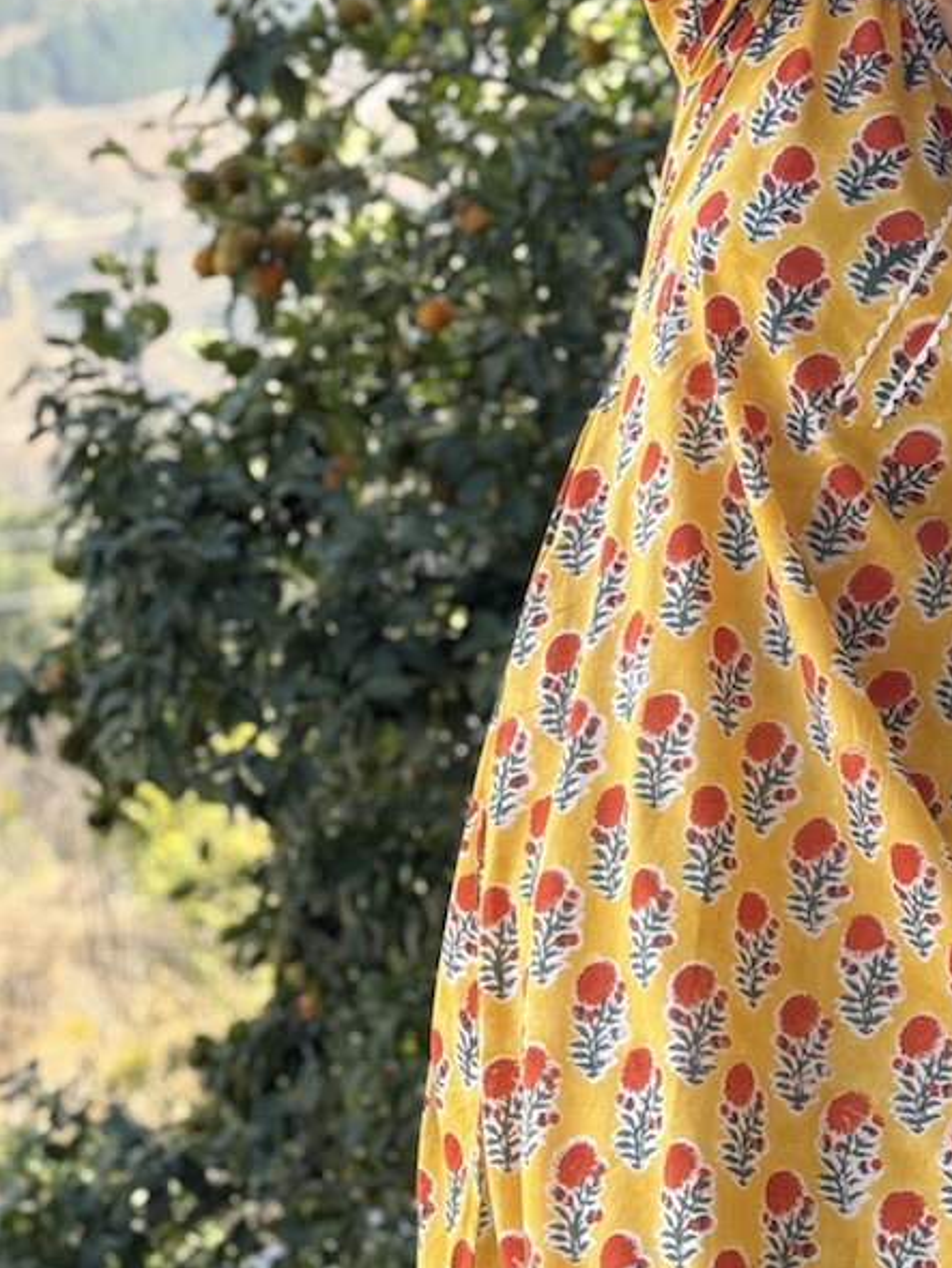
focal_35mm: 81
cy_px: 589
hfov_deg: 18.1
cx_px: 764
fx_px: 2968
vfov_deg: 24.1
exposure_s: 1/563
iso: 64
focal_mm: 6.76
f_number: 1.78
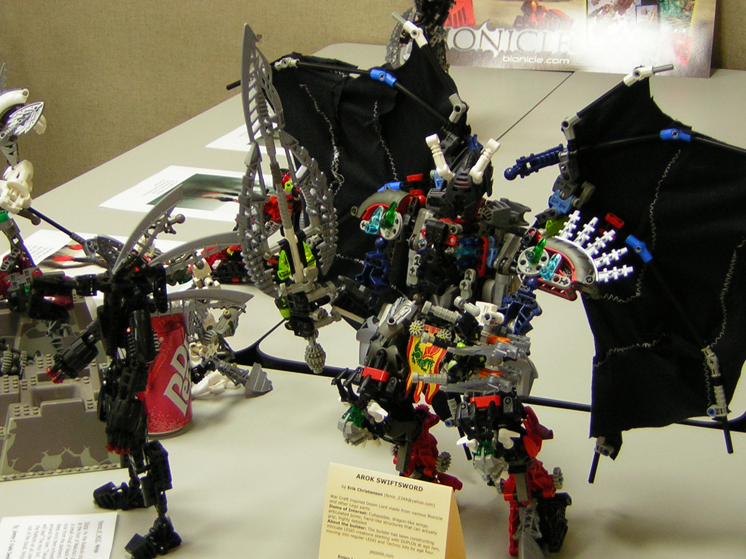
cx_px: 373
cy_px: 280
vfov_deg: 19.9
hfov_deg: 26.3
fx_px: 1595
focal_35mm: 74
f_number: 3.8
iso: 79
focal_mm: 9.6
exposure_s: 1/5.9
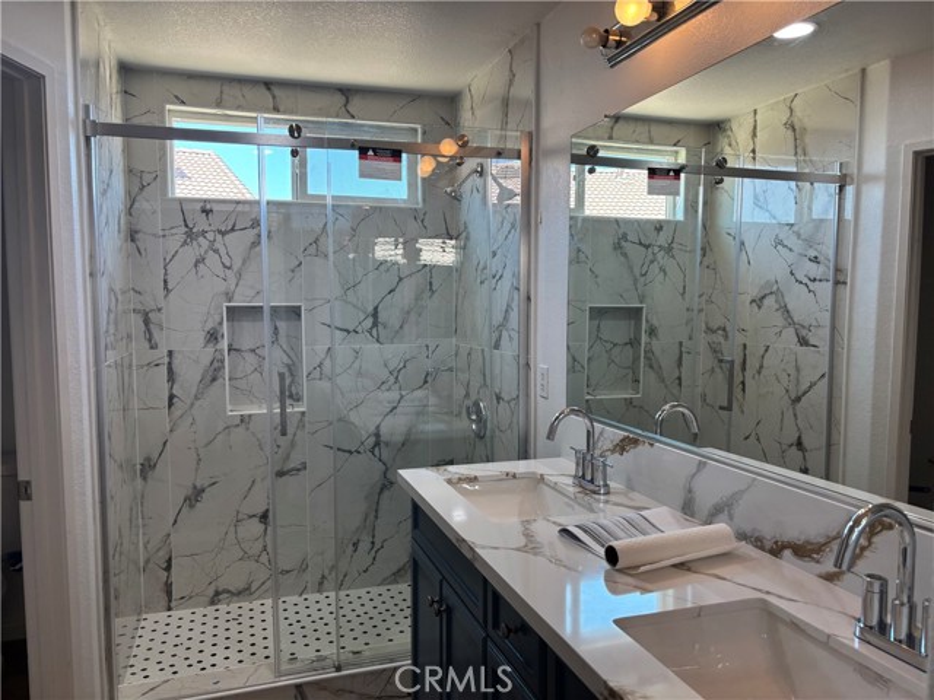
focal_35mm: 26
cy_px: 350
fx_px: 702
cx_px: 467
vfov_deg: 53.1
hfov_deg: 67.3
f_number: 1.6
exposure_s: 1/139
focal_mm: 5.96
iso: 64
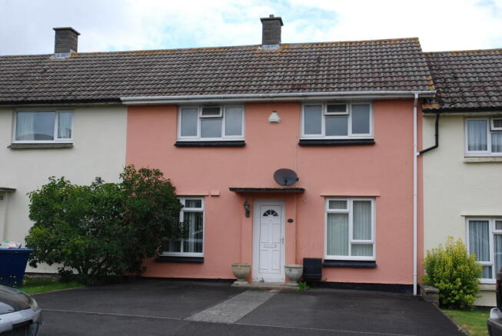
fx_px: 565
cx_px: 251
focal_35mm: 40
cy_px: 168
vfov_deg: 33.1
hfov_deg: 47.9
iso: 500
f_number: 9
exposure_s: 1/320
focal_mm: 27
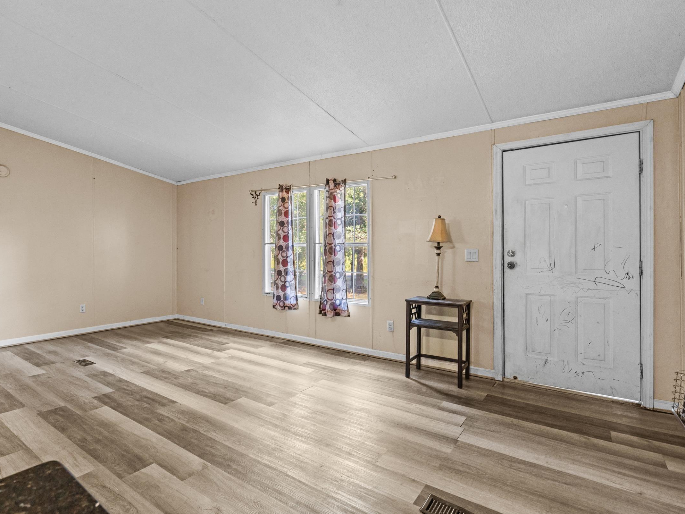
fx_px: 356
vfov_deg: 71.6
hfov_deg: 87.5
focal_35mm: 18
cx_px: 310
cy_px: 261
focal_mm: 16
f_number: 7.1
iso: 1250
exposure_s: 1/13
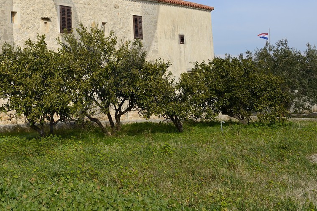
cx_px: -16
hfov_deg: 28.3
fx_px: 581
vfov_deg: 19.8
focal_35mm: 66
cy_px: -13
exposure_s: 1/320
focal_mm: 31
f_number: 11
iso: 200
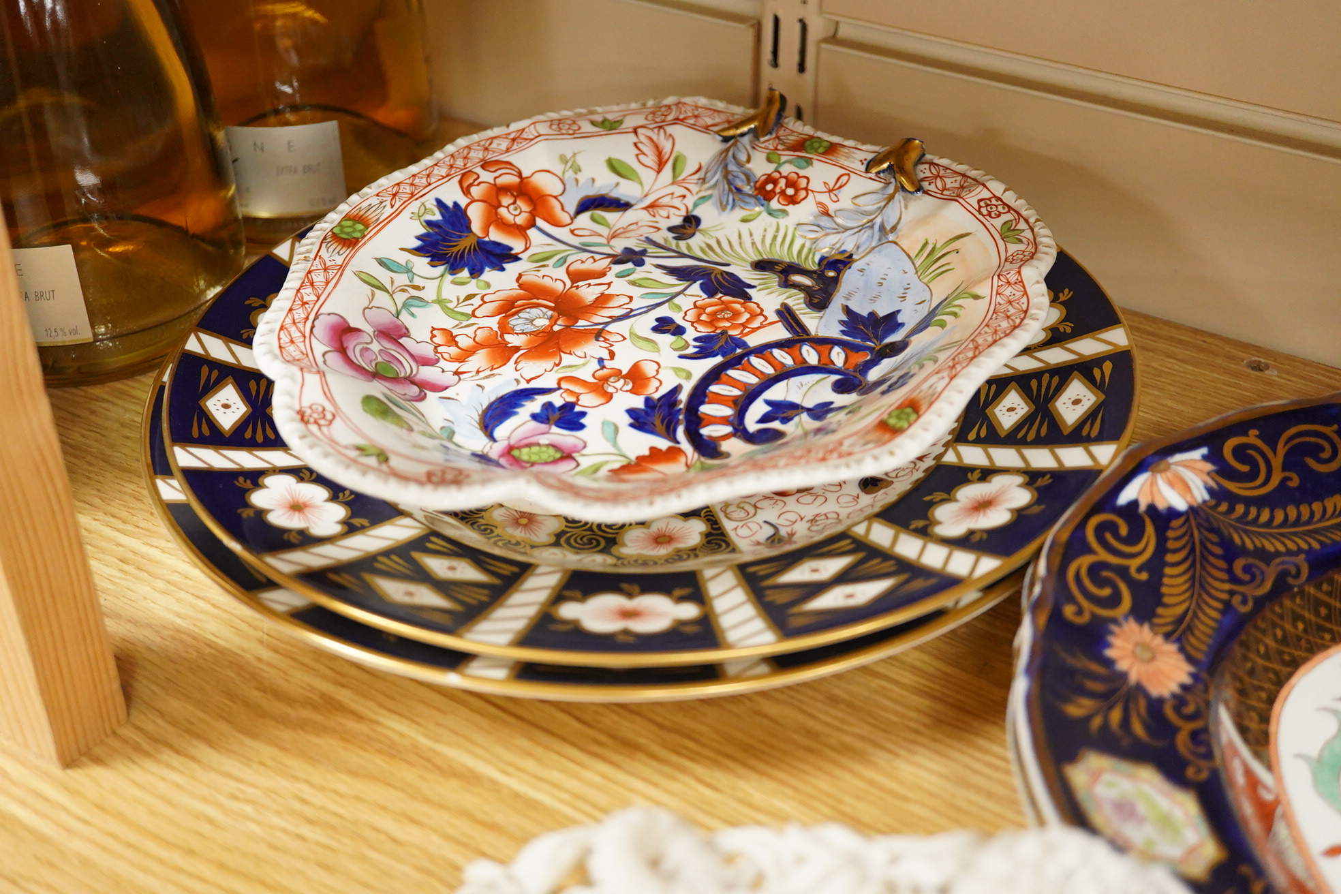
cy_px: 447
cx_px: 670
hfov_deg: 43.6
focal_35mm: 45
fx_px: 1676
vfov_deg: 29.9
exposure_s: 1/160
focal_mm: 30
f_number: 3.5
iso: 2500
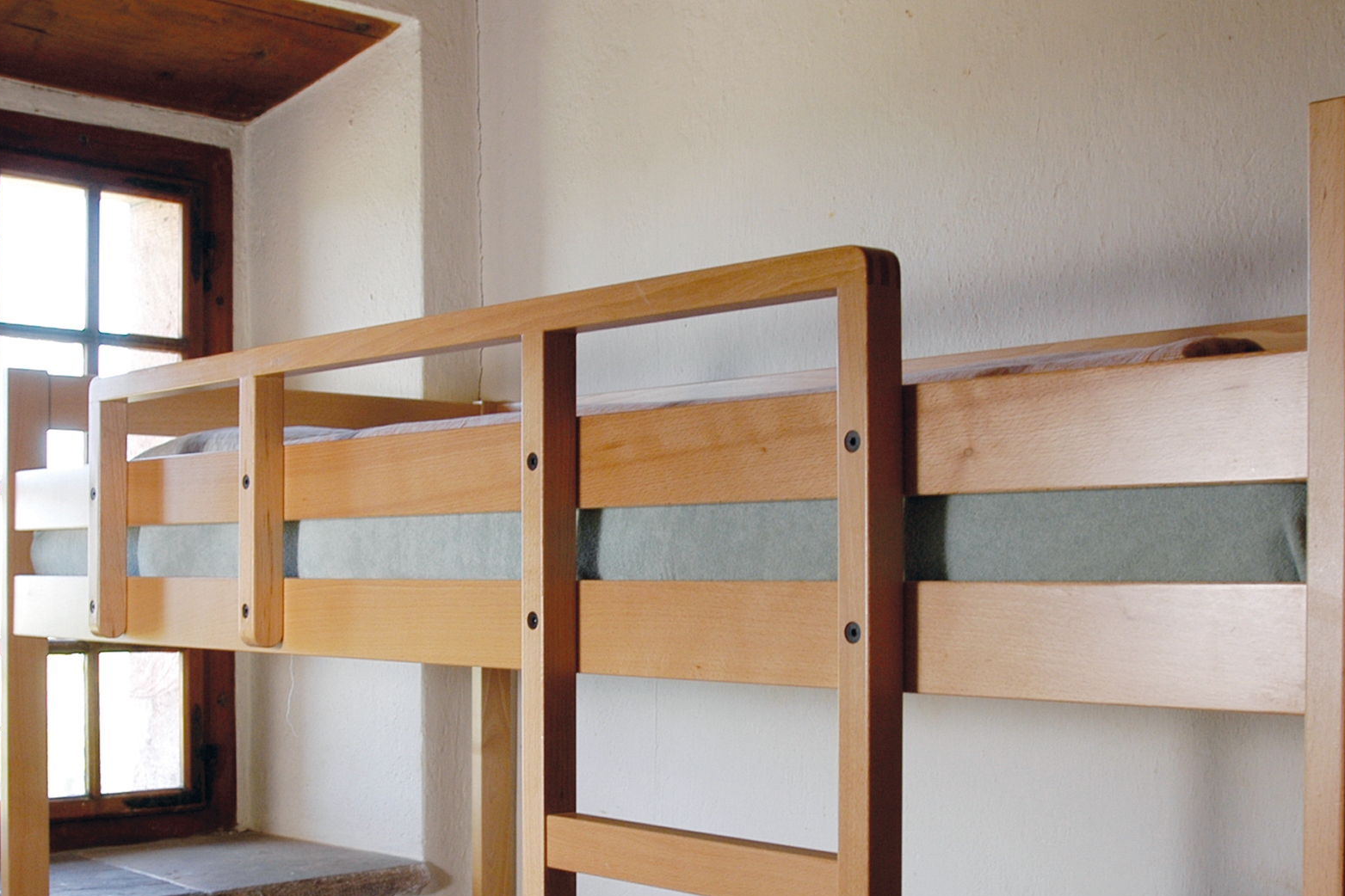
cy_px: 626
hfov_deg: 40.3
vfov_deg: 27.3
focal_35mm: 49
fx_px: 1829
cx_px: 591
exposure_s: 1/30
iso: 200
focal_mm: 17
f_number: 5
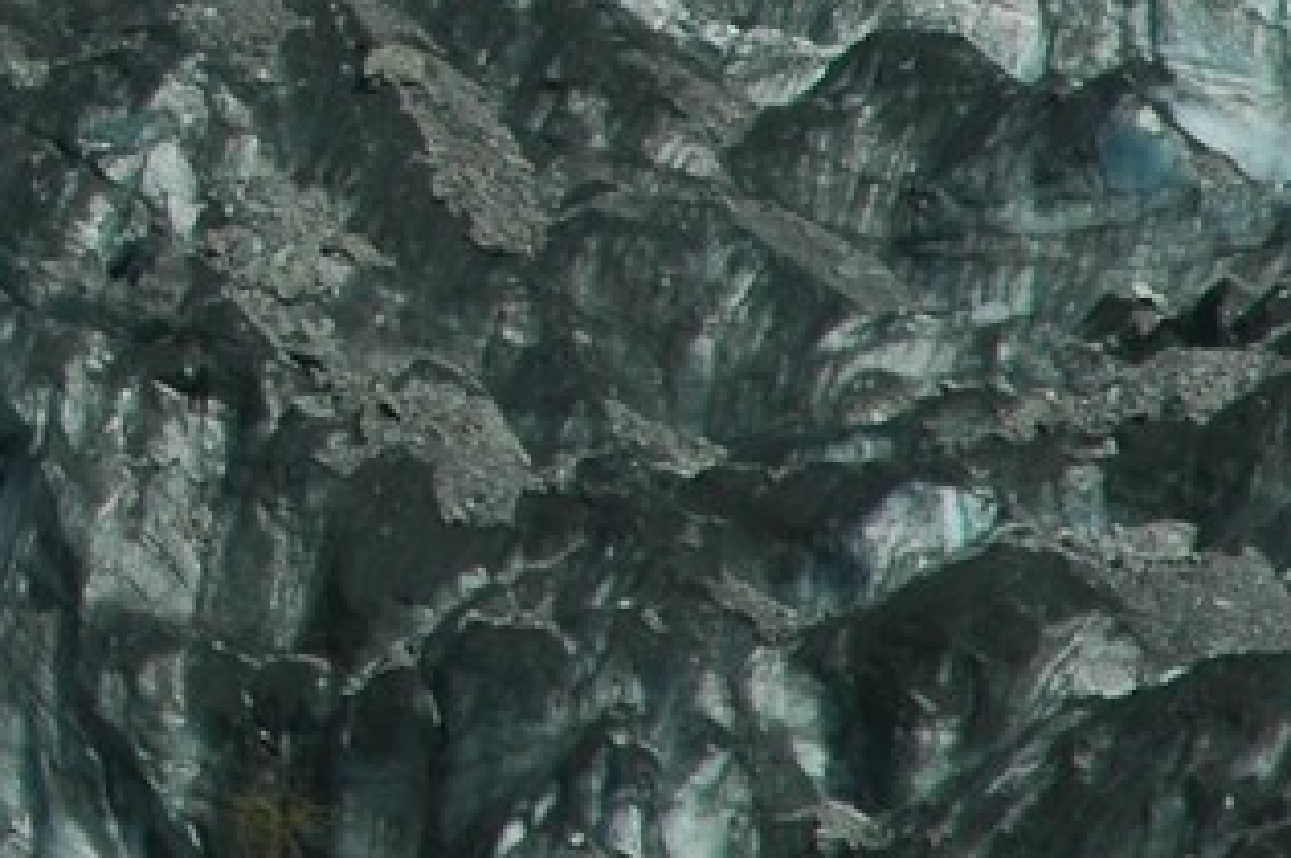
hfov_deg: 4.1
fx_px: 17912
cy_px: -662
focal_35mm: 500
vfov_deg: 2.7
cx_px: -1365
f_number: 10
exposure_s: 1/400
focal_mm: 70
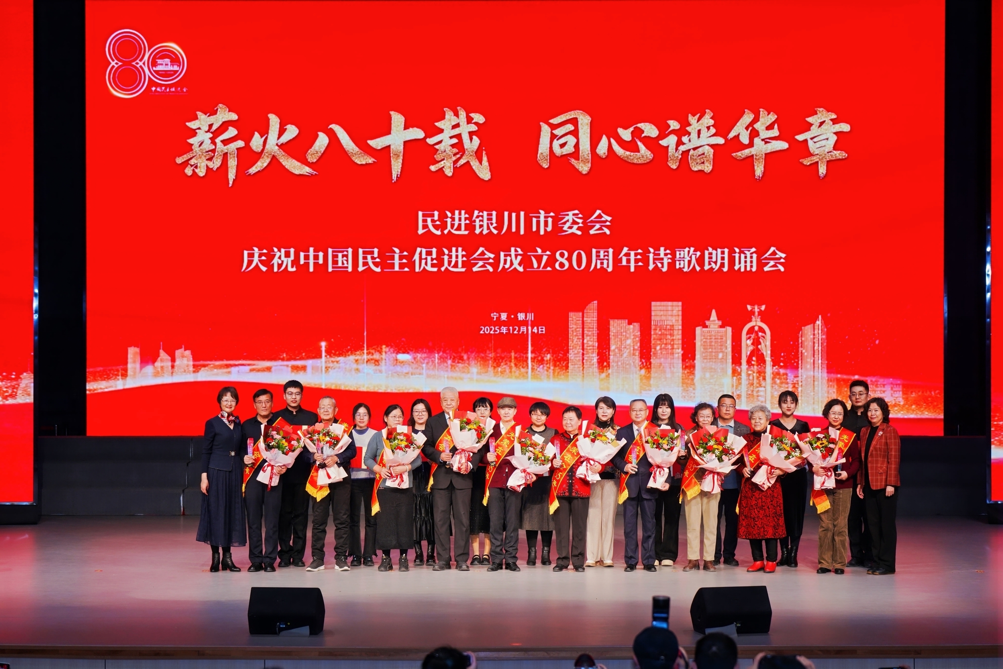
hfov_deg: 23.1
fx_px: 2452
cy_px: 334
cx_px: 502
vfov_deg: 15.5
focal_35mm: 88
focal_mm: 88
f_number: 4
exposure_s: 1/160
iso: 320
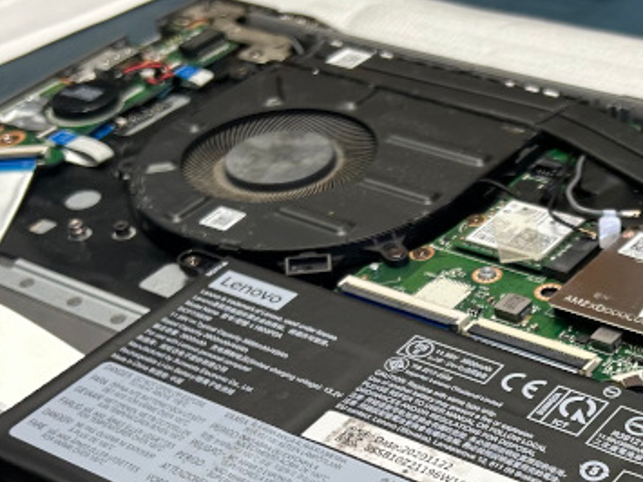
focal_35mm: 75
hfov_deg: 25.7
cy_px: 428
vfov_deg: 19.3
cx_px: 469
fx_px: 1393
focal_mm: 5.7
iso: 80
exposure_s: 1/100
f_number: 1.5
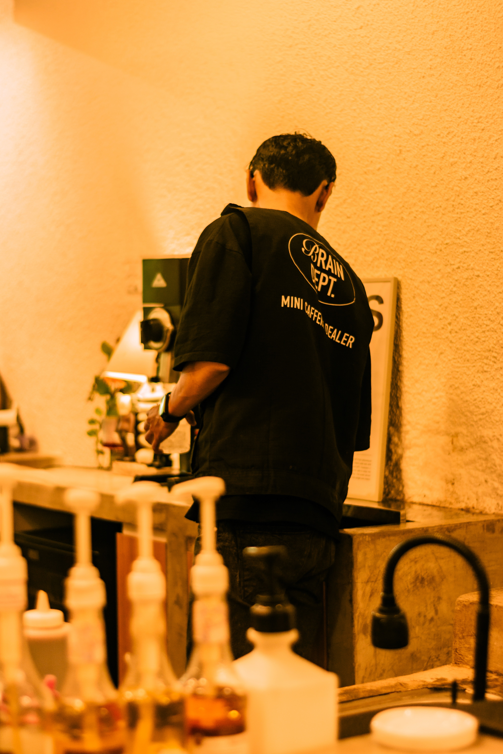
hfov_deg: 18.2
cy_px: 377
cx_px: 252
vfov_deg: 27.0
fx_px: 1572
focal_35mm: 75
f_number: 1.8
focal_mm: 50
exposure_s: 1/100
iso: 500
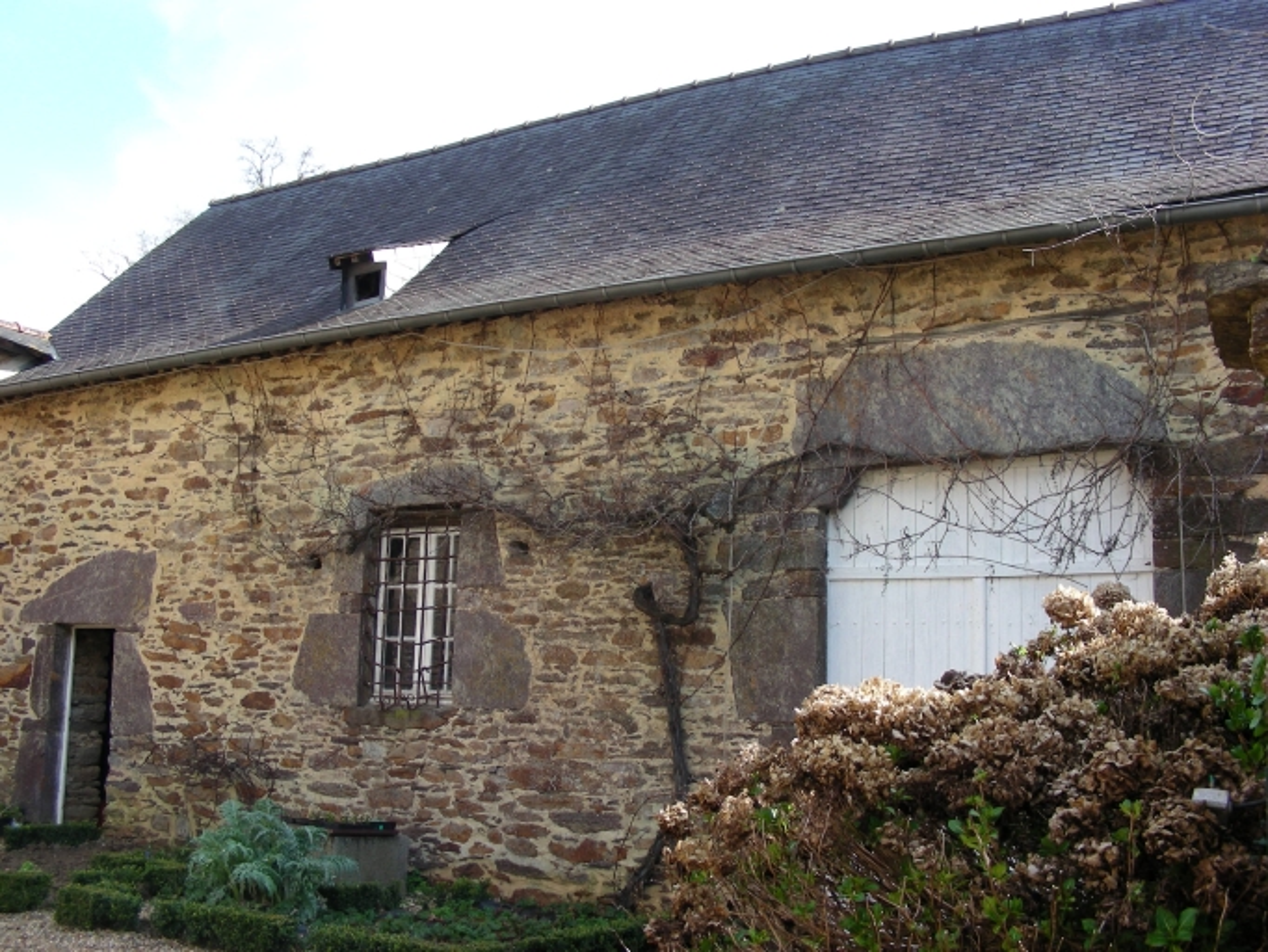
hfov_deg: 49.0
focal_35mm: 38
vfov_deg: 37.7
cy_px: 476
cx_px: 634
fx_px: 1392
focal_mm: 6.3
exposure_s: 1/95
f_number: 4
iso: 50
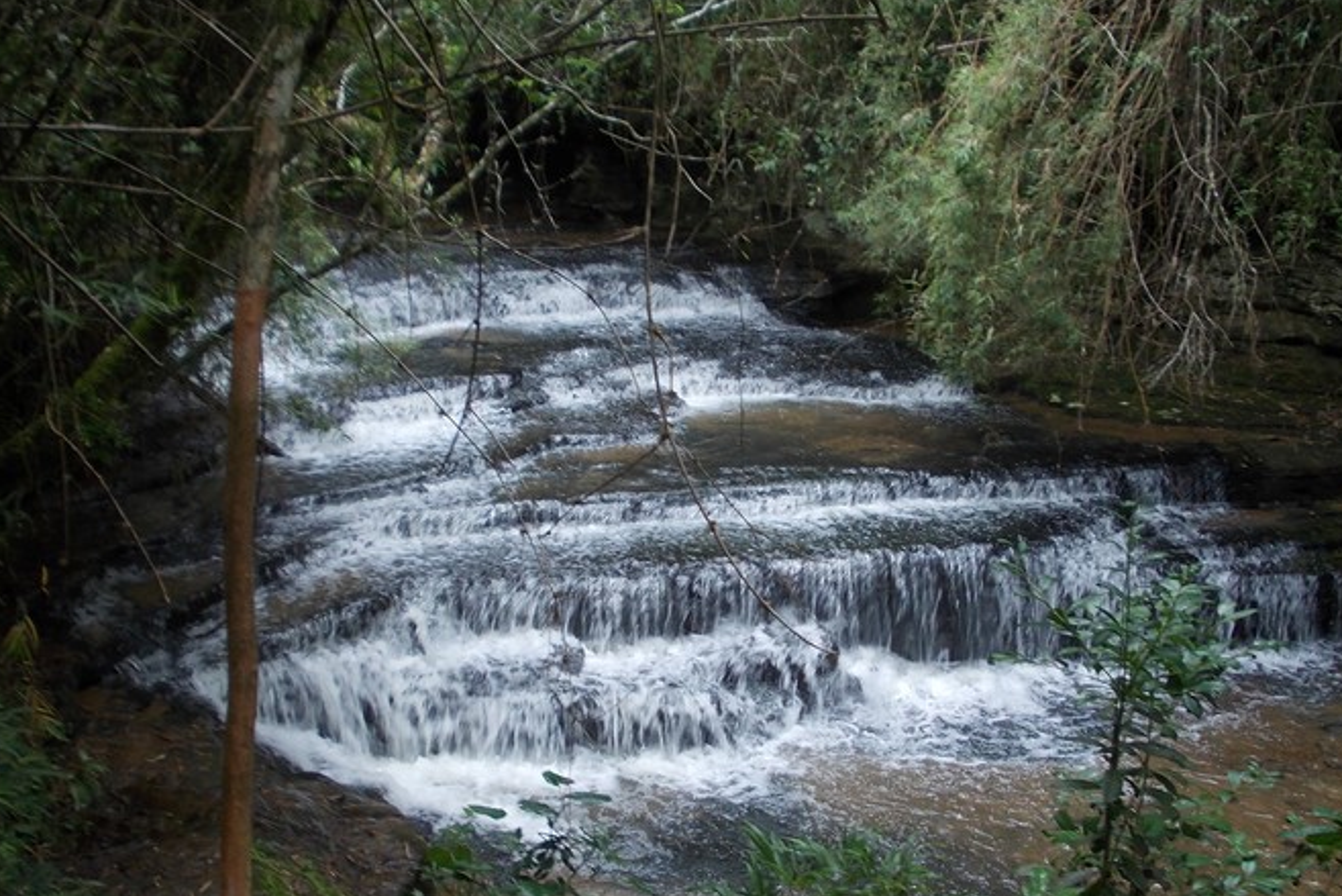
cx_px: 651
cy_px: 541
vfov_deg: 29.2
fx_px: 1715
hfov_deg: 42.7
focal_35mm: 46
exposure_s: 1/30
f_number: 3.1
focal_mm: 5.3
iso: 80
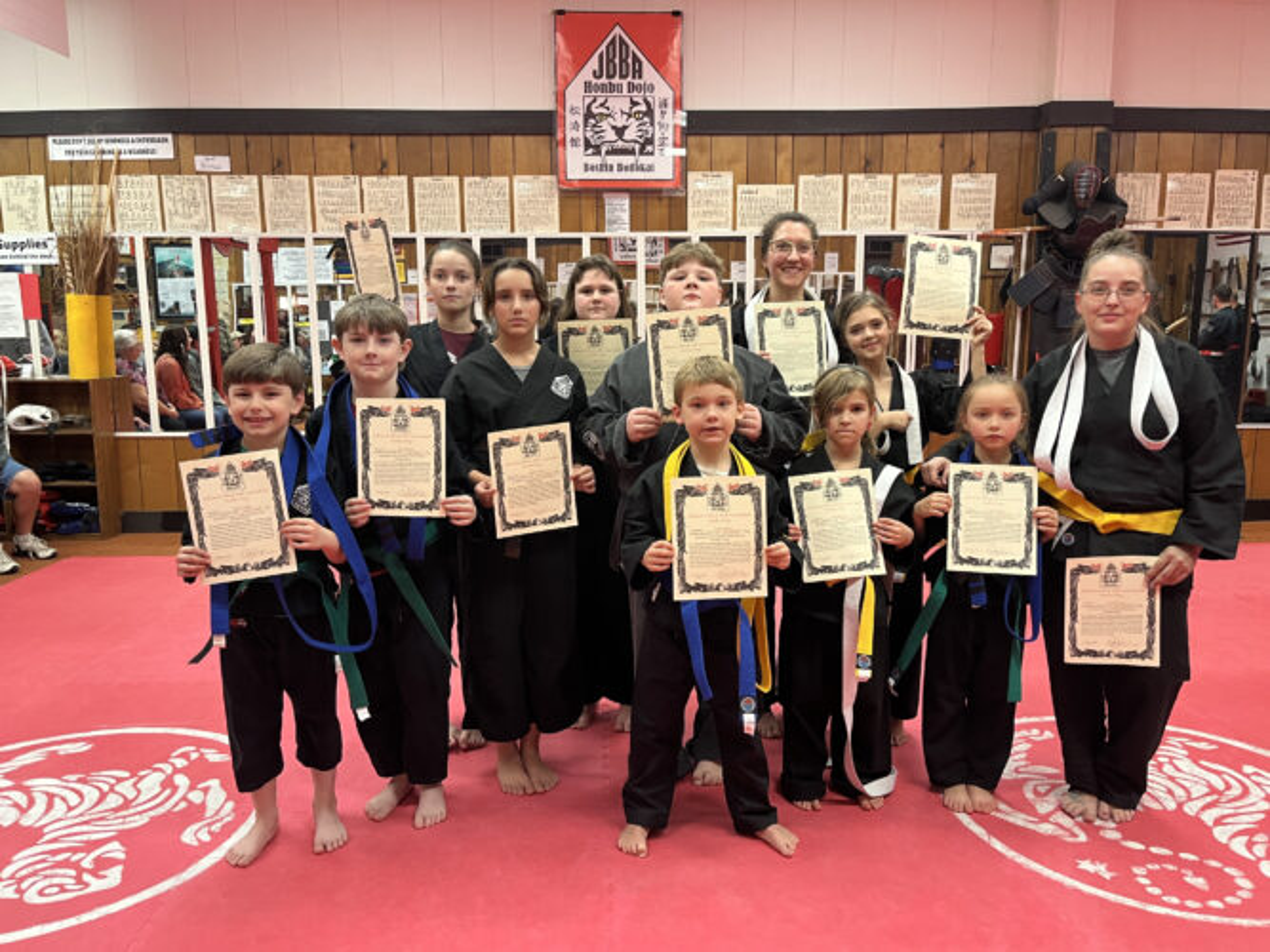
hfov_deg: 67.3
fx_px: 954
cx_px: 635
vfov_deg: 53.0
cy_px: 476
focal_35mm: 26
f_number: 1.6
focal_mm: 5.1
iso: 125
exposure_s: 1/60
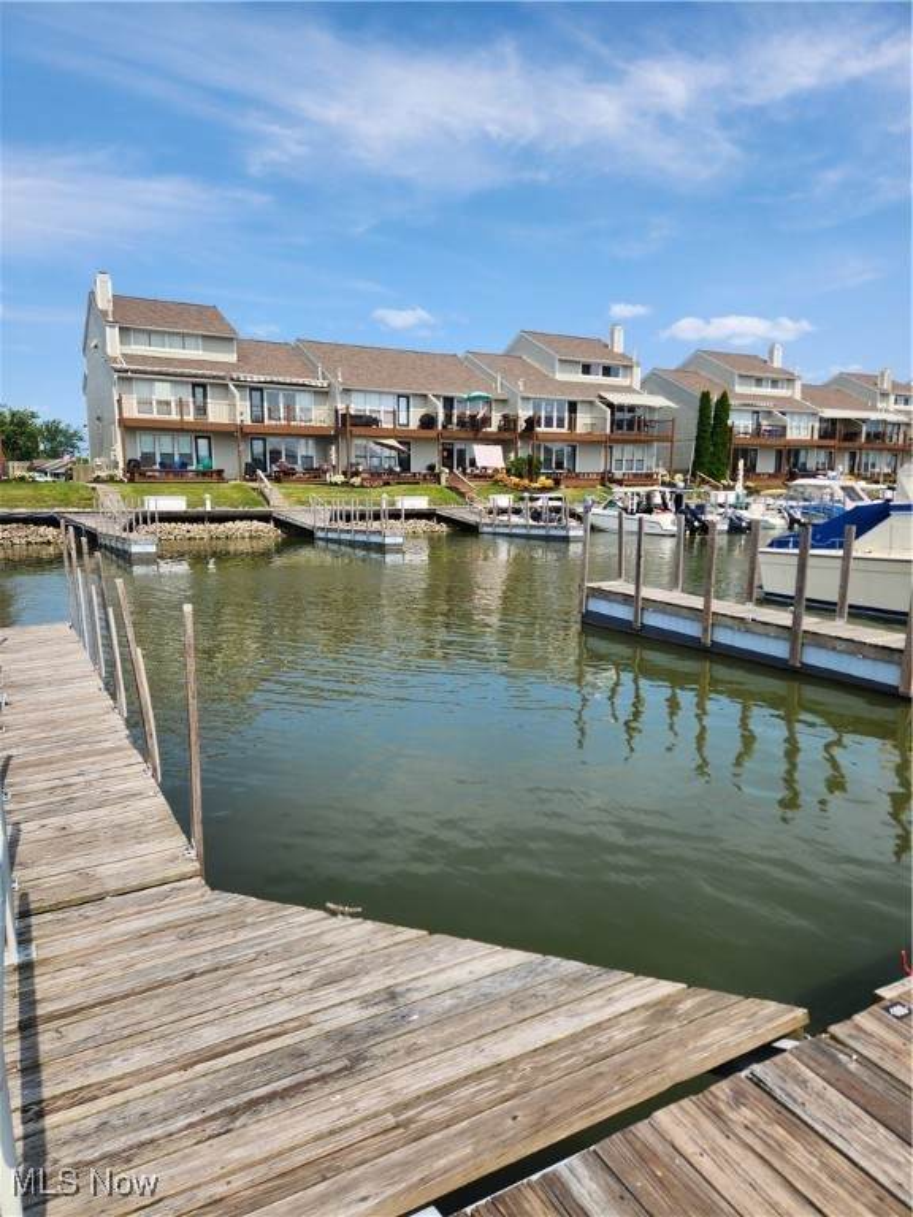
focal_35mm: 23
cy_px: 608
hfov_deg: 58.9
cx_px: 456
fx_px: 809
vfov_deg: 73.9
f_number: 1.8
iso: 20
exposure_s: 1/1525
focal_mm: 5.4
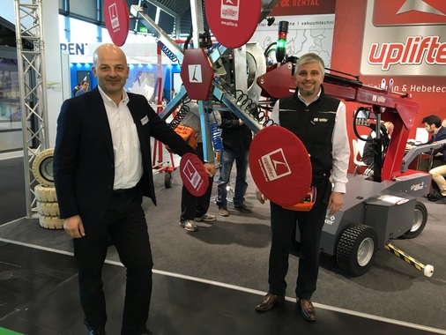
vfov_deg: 48.3
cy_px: 168
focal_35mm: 29
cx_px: 223
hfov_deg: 61.6
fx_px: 374
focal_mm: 4.15
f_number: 2.2
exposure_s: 1/33
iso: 80
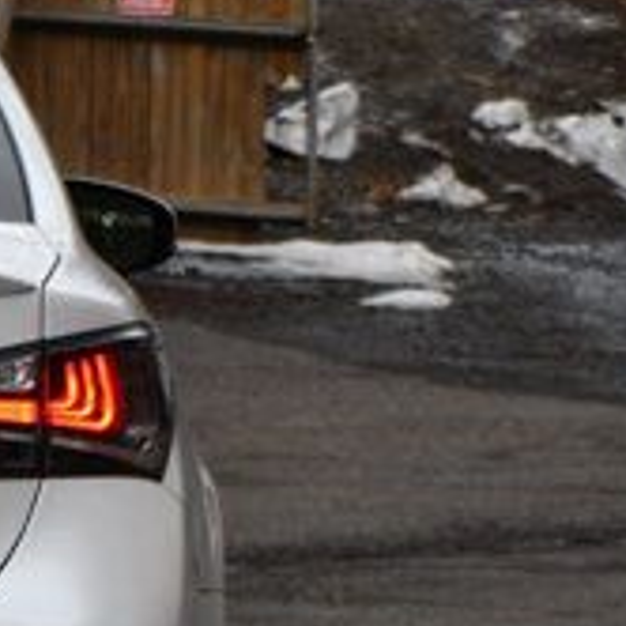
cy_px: 387
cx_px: -532
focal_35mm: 403
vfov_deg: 4.3
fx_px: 8245
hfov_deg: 4.3
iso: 250
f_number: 5.6
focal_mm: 82
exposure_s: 1/250
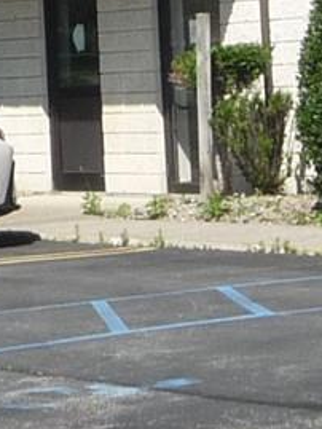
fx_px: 2640
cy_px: -40
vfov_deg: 9.2
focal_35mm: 213
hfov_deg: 7.0
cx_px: 309
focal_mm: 4.7
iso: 100
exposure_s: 1/250
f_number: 8
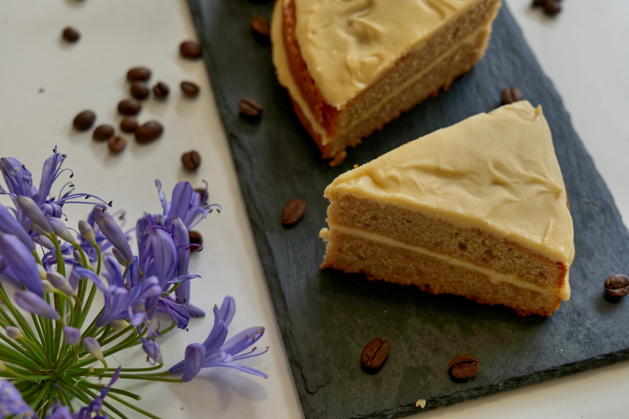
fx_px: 1048
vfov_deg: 22.6
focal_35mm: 60
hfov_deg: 33.4
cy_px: 210
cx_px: 314
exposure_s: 1/80
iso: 1000
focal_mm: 60
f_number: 7.1
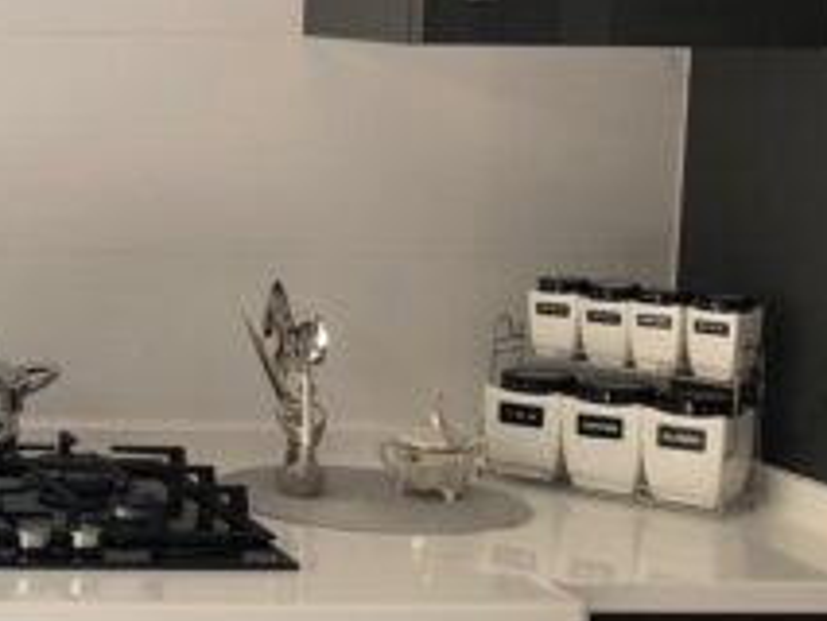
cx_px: -458
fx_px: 2414
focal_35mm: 101
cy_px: 202
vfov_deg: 14.6
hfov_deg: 17.3
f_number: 1.8
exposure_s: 1/111
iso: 20
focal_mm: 3.99
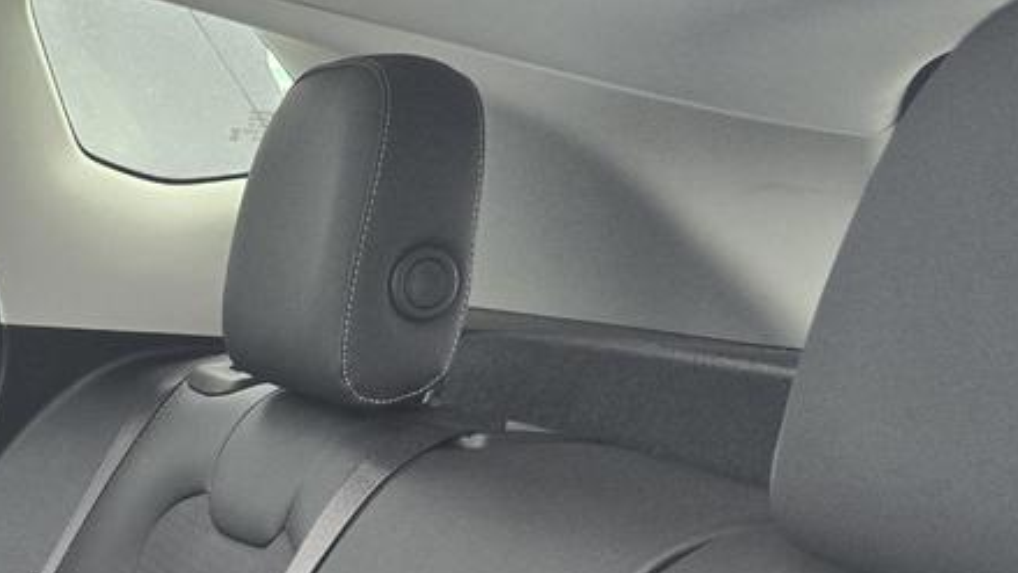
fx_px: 1971
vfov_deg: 14.5
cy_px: 1035
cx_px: -30
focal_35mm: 73
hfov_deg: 27.1
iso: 125
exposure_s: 1/180
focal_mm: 5.4
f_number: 1.8
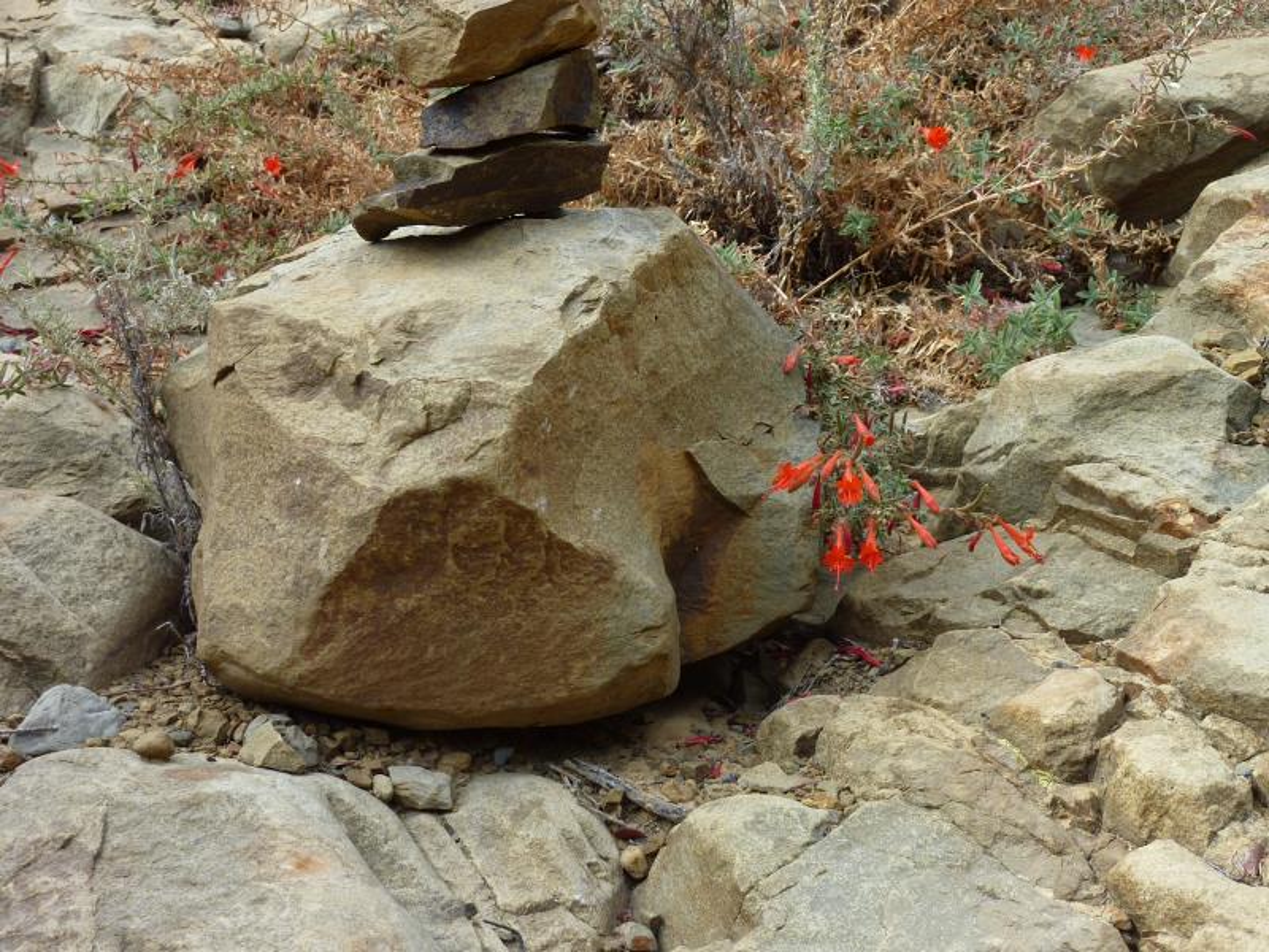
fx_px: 2456
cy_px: 476
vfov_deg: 21.9
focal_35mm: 67
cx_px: 634
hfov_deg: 29.0
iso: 80
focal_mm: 11
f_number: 4.1
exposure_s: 1/160
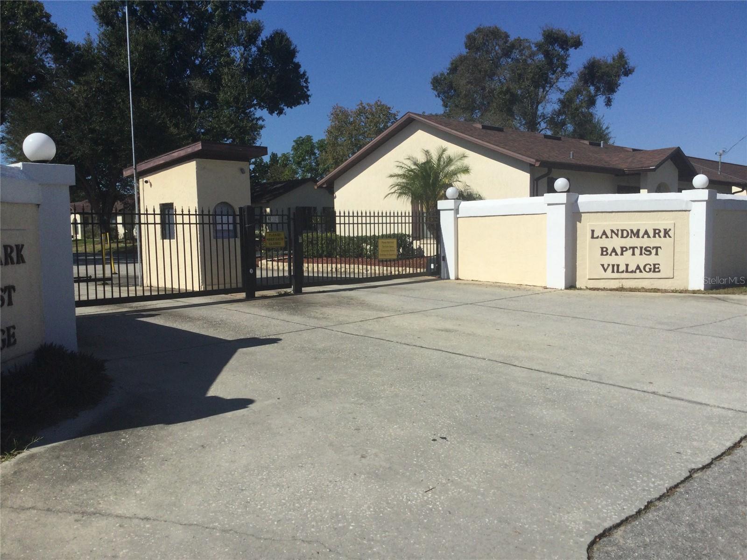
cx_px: 374
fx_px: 669
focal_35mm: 31
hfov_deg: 58.4
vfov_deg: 45.4
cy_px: 280
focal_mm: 3.3
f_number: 2.4
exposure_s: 1/2915
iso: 25
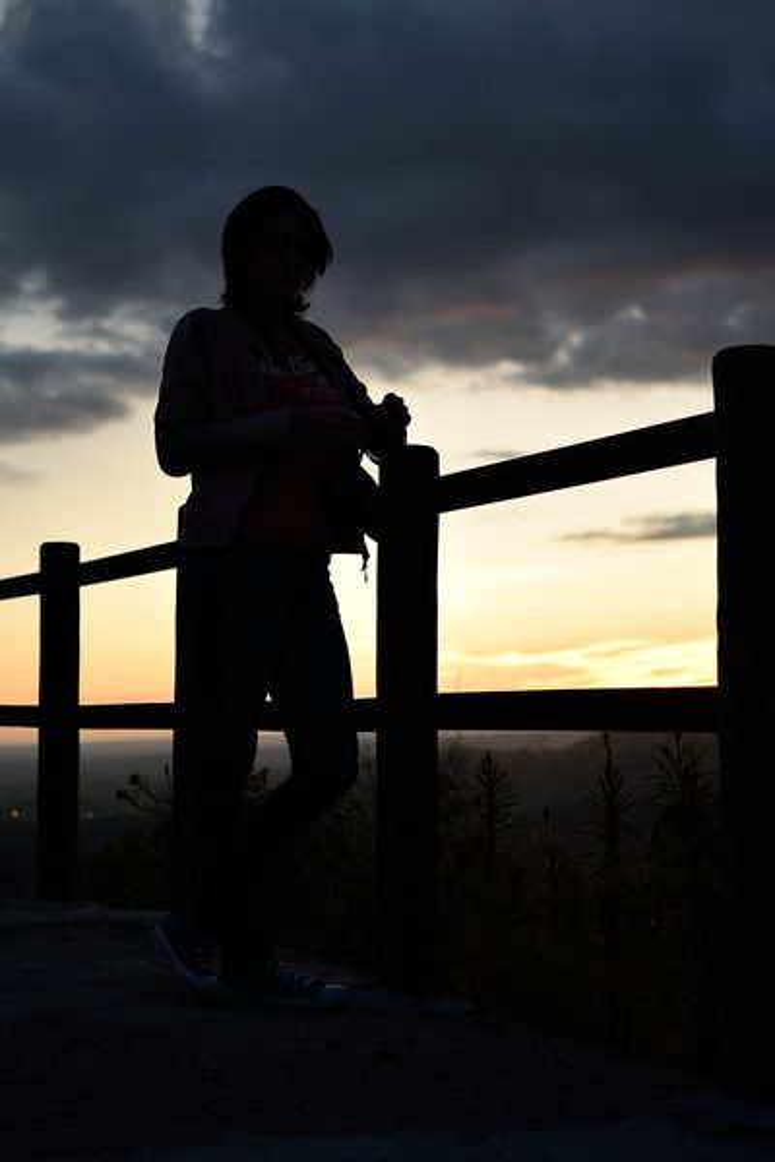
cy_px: 581
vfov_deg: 37.9
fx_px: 1695
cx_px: 388
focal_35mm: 52
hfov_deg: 25.8
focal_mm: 35
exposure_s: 1/200
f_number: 1.8
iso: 100
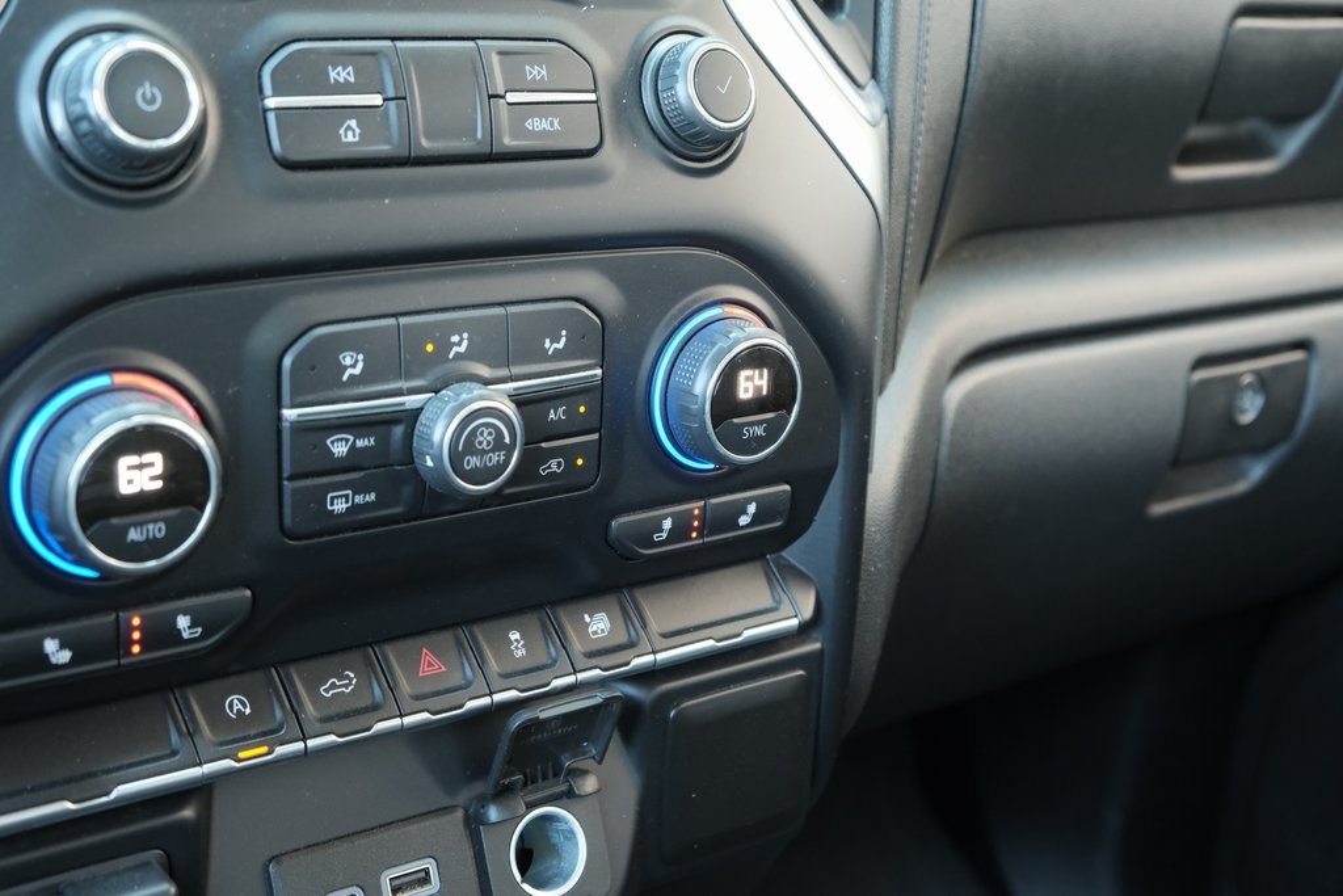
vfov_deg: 26.5
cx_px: 672
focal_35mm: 51
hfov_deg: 38.9
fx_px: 1903
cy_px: 448
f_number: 5
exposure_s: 1/40
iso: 3200
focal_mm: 34.3
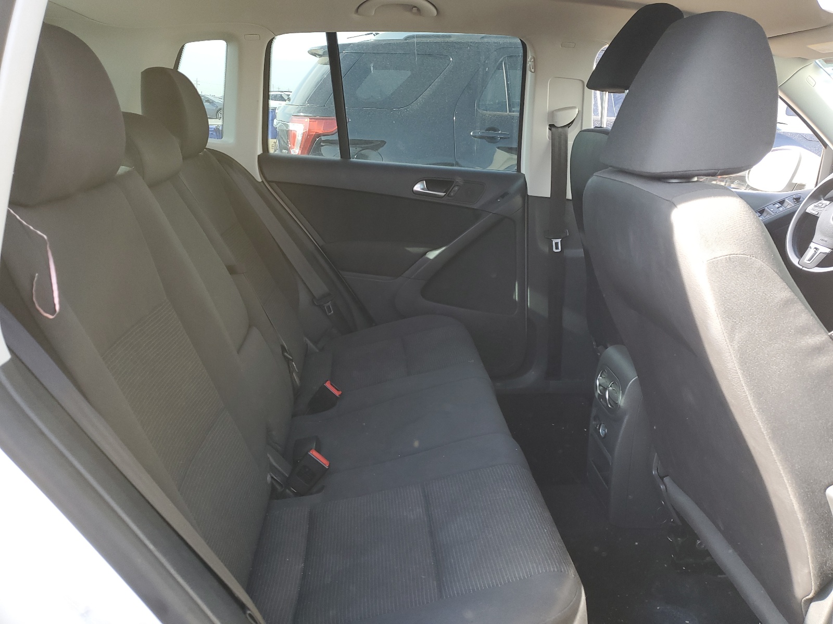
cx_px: 416
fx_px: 626
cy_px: 312
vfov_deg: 53.1
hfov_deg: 67.3
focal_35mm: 26
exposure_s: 1/120
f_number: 1.5
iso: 61
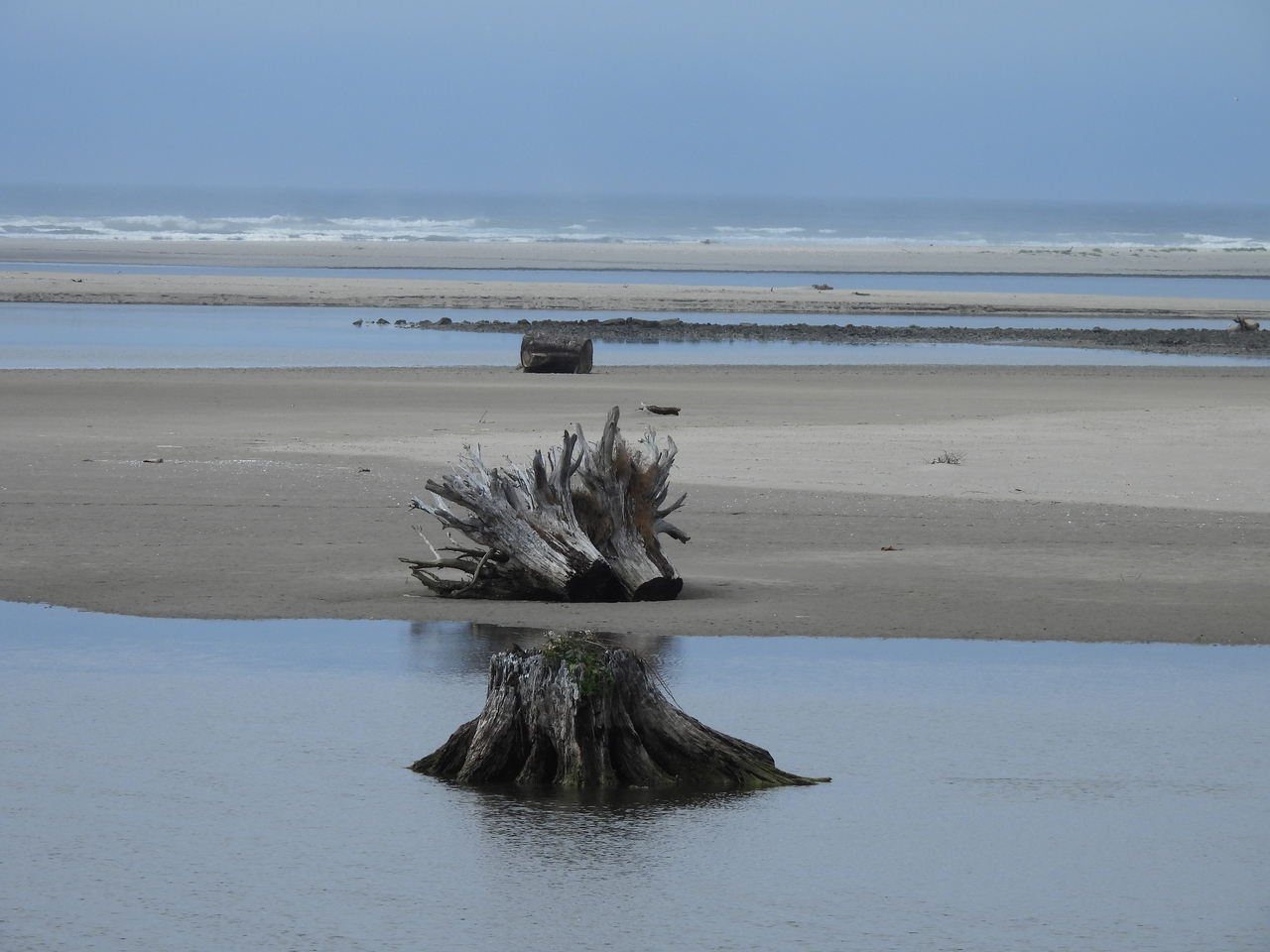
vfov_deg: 4.6
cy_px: 476
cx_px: 635
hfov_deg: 6.2
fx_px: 11740
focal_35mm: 320
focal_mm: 57.1
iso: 100
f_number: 5
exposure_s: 1/1000
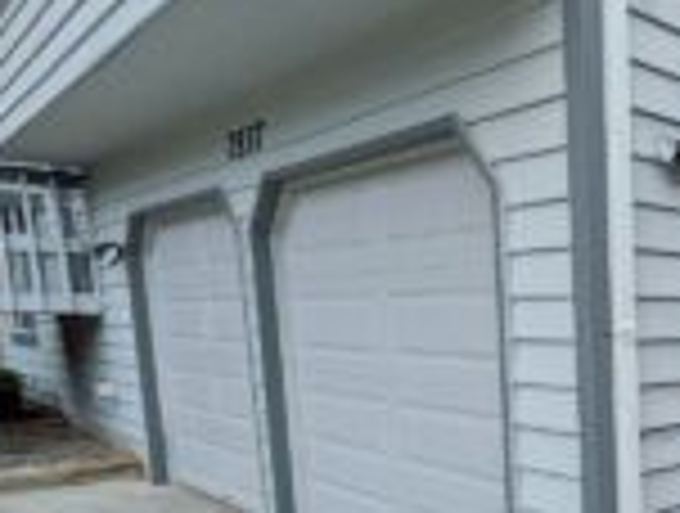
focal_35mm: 37
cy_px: 405
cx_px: 784
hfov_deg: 39.0
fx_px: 729
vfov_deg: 37.5
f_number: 2.2
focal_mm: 1.85
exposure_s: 1/331
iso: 96
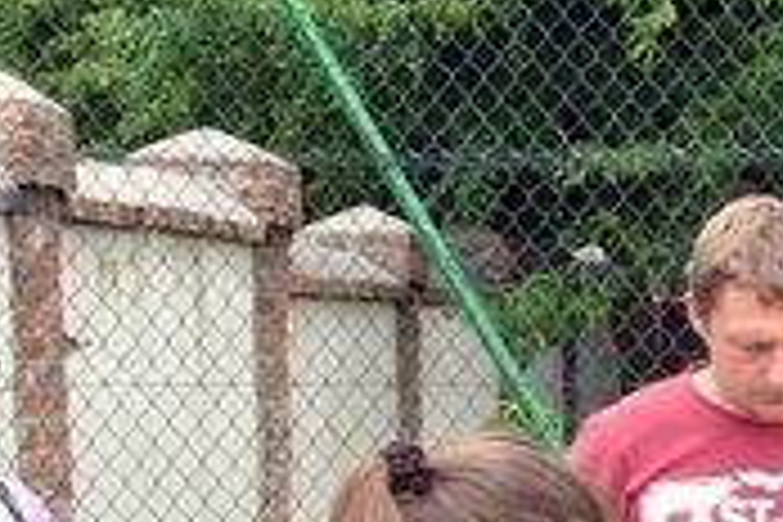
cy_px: 810
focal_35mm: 123
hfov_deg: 15.5
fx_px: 2675
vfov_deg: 10.7
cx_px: 1134
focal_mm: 22
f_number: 14
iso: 800
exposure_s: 1/200
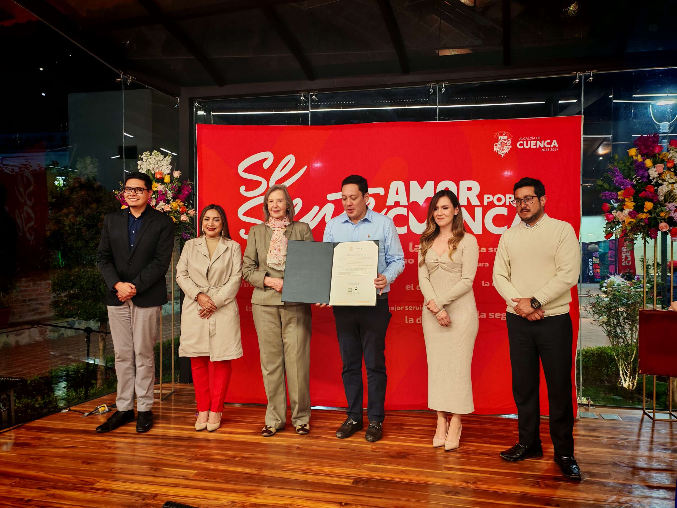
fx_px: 528
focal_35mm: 27
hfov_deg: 65.3
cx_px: 338
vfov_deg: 51.4
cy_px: 254
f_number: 1.95
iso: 500
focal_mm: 5.52
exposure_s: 1/50
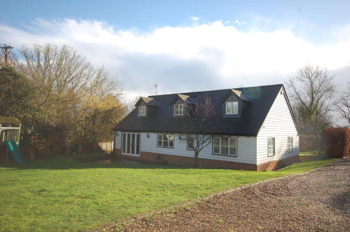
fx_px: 262
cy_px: 116
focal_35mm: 27
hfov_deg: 67.5
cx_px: 175
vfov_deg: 47.8
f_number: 5.6
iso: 400
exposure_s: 1/500
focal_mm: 18
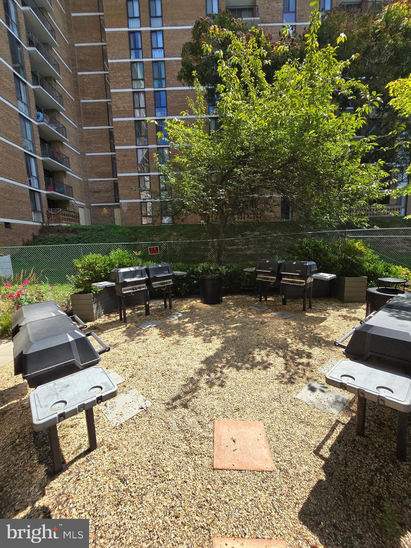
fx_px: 206
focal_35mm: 13
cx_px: 206
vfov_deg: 106.2
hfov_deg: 89.9
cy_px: 274
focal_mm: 2.2
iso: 100
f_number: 2.2
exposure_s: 1/2000
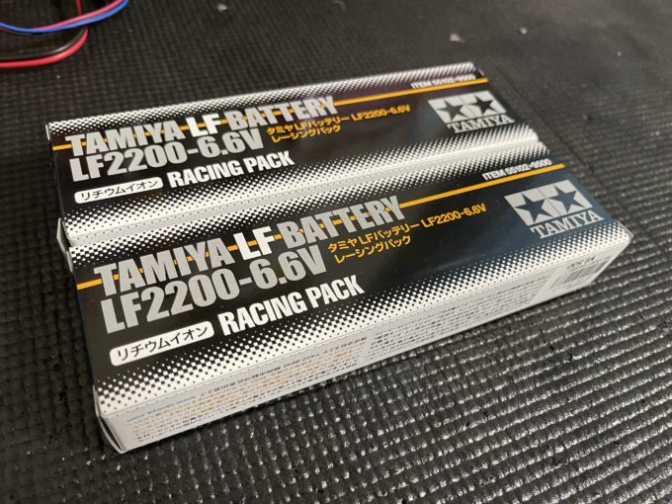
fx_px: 505
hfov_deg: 67.3
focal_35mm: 26
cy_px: 252
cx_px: 336
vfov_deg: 53.1
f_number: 1.6
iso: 200
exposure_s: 1/50
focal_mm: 5.1
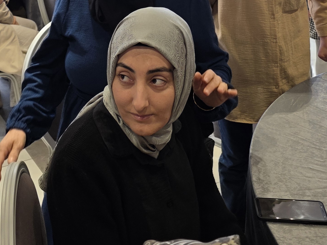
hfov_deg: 30.1
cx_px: 122
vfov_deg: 20.8
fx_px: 604
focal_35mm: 64
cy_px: -79
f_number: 1.7
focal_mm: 6.3
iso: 80
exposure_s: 1/100
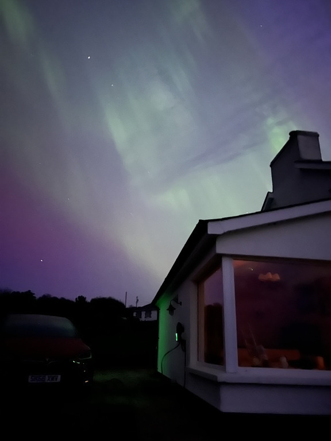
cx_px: 166
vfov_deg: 67.3
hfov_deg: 53.1
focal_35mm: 26
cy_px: 220
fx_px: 331
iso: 3200
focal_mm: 5.7
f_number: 1.5
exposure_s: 1
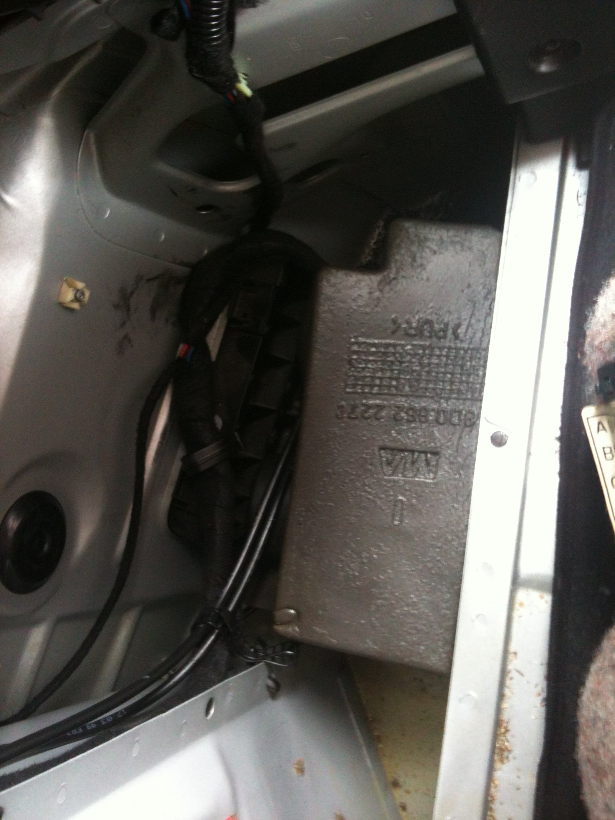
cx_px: 308
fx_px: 829
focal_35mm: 35
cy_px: 410
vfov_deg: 52.6
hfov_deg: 40.7
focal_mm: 3.85
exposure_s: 1/15
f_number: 2.8
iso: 125
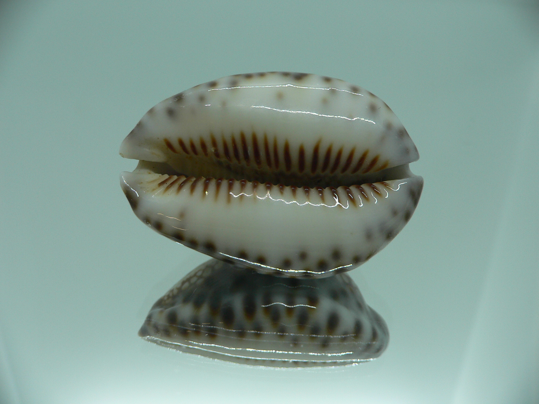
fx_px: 545
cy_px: 202
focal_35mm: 35
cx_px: 270
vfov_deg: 40.7
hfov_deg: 52.6
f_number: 2.8
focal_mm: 4.6
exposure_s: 1/80
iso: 80
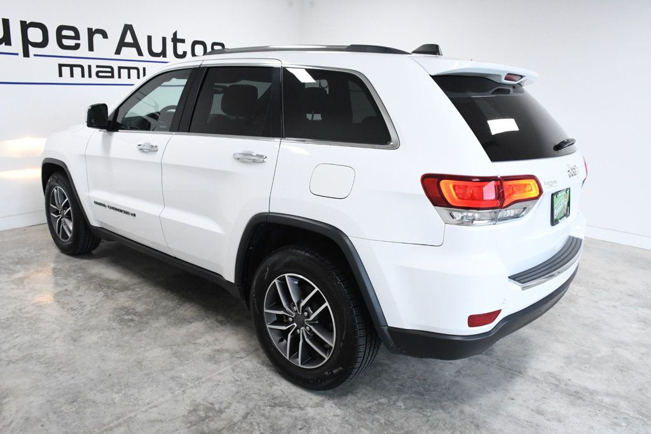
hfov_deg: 67.4
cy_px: 217
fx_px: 488
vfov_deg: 47.9
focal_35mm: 27
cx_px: 326
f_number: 8
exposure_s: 1/250
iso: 2500
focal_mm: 18
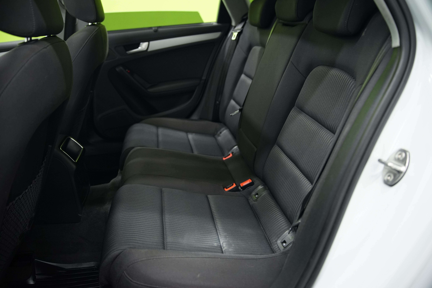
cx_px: 216
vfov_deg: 46.4
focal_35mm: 28
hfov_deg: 65.5
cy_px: 144
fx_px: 336
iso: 1250
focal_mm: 28
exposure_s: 1/40
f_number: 2.8
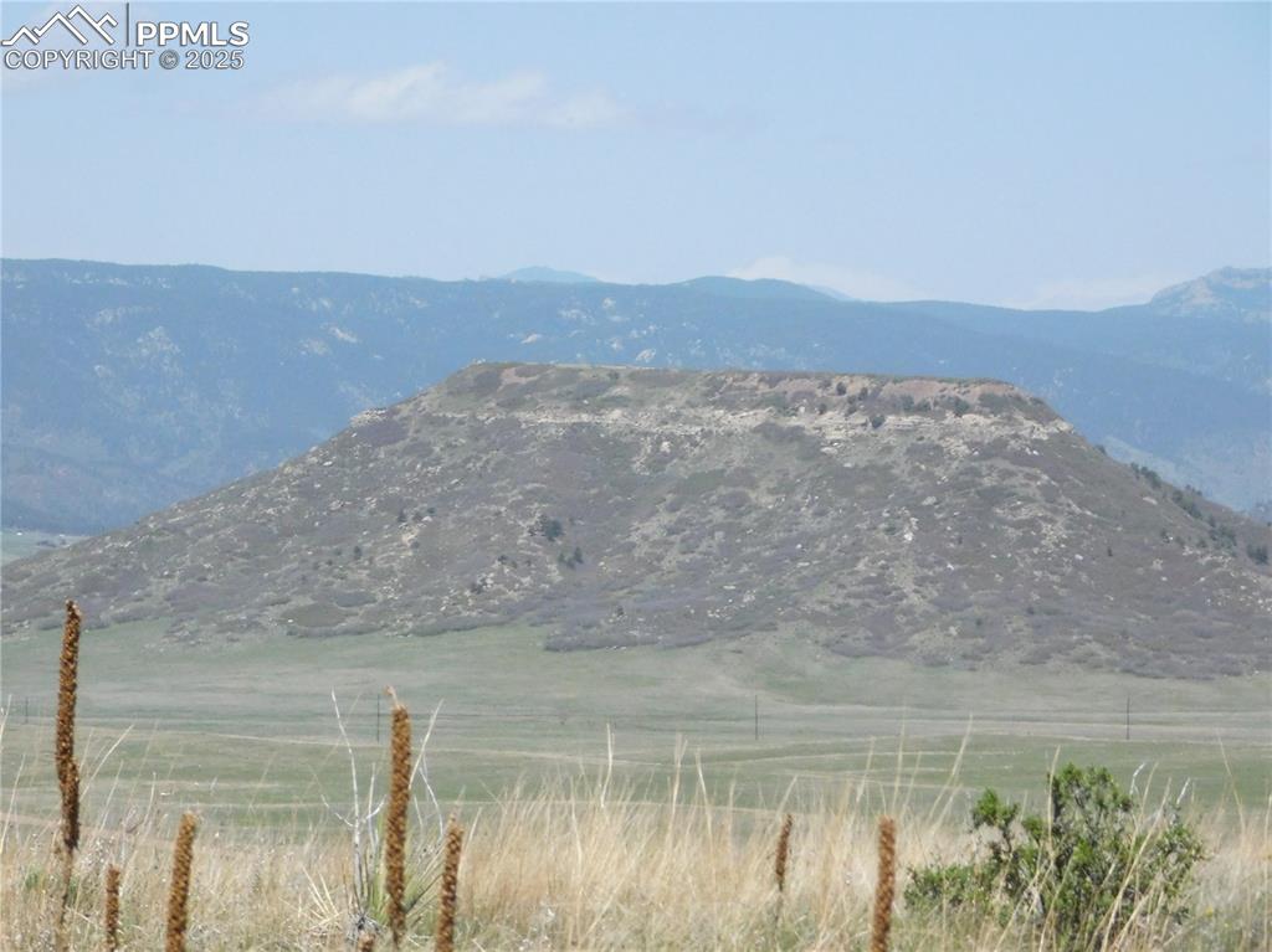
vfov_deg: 7.3
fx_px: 7419
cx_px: 636
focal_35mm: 202
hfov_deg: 9.8
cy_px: 476
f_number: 10.8
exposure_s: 1/1000
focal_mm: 35.9
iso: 800
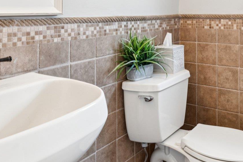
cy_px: 12
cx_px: 157
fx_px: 277
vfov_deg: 31.0
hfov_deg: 46.8
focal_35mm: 41
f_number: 8
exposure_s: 1/10
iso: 320
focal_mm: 17
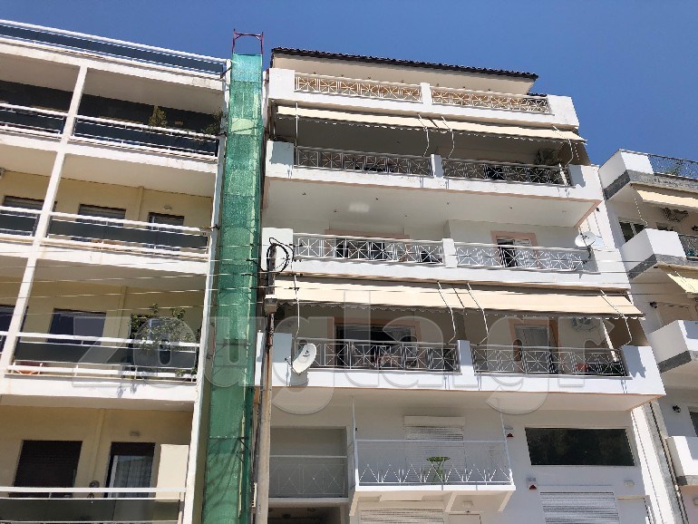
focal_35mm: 28
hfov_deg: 63.4
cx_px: 349
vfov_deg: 49.8
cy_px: 262
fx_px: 565
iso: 20
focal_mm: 3.99
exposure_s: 1/3205
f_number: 1.8
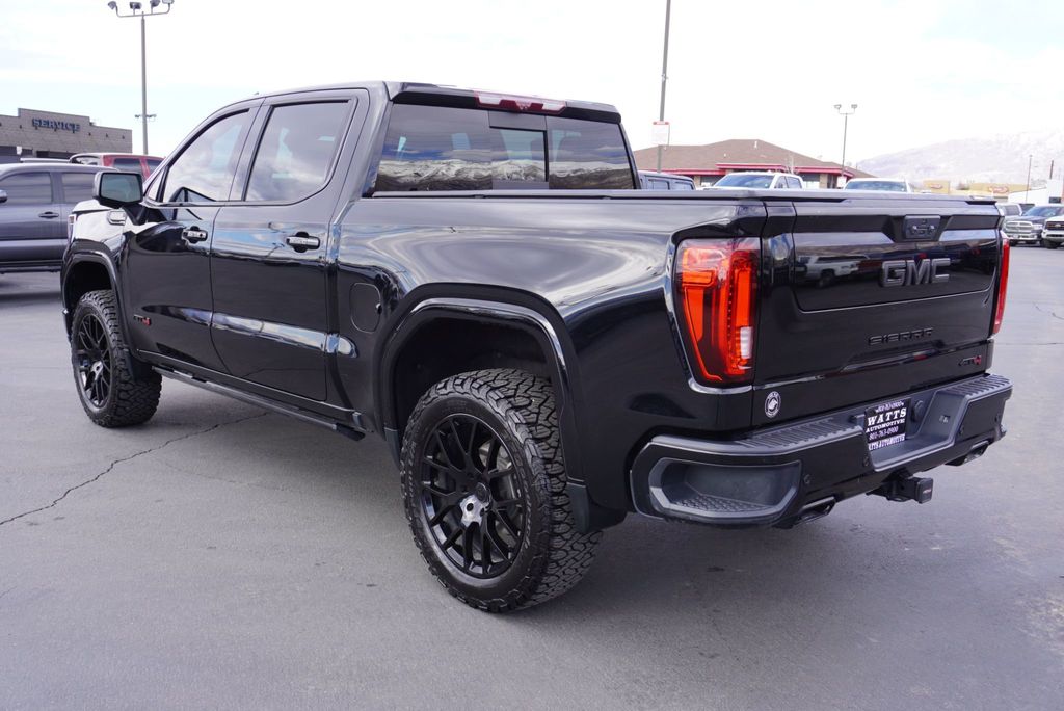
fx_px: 1020
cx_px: 532
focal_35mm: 34
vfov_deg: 38.4
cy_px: 356
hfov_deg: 55.1
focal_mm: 23
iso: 100
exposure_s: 1/80
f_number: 6.3
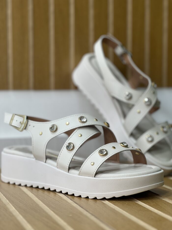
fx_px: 510
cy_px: 115
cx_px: 86
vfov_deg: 25.3
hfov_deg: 19.1
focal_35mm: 77
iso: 80
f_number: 2.8
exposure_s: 1/120
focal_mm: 9
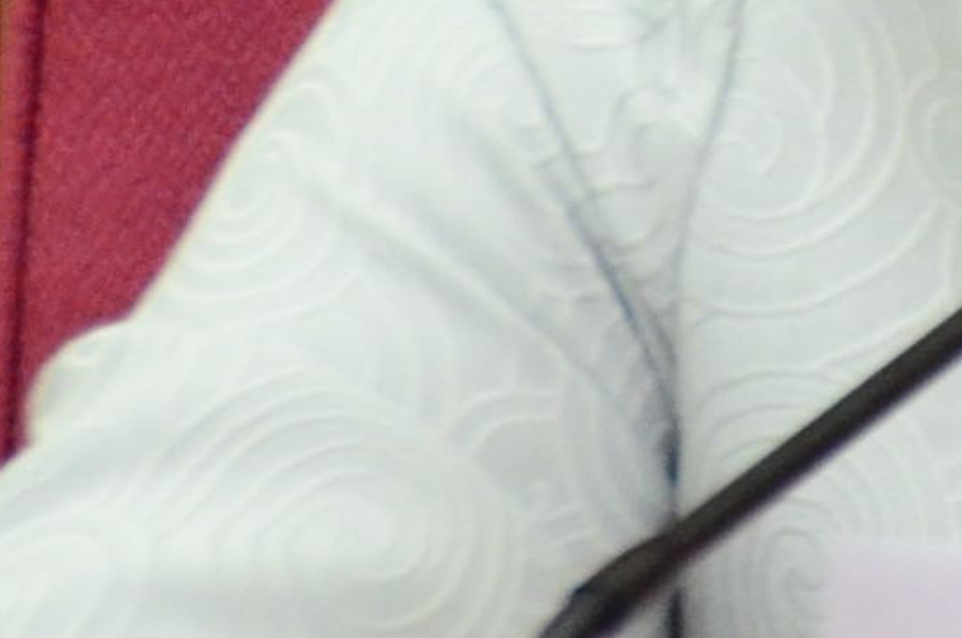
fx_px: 26019
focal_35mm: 975
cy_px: -312
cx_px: 1569
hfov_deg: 2.1
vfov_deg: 1.4
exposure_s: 1/80
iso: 1600
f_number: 5.3
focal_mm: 95
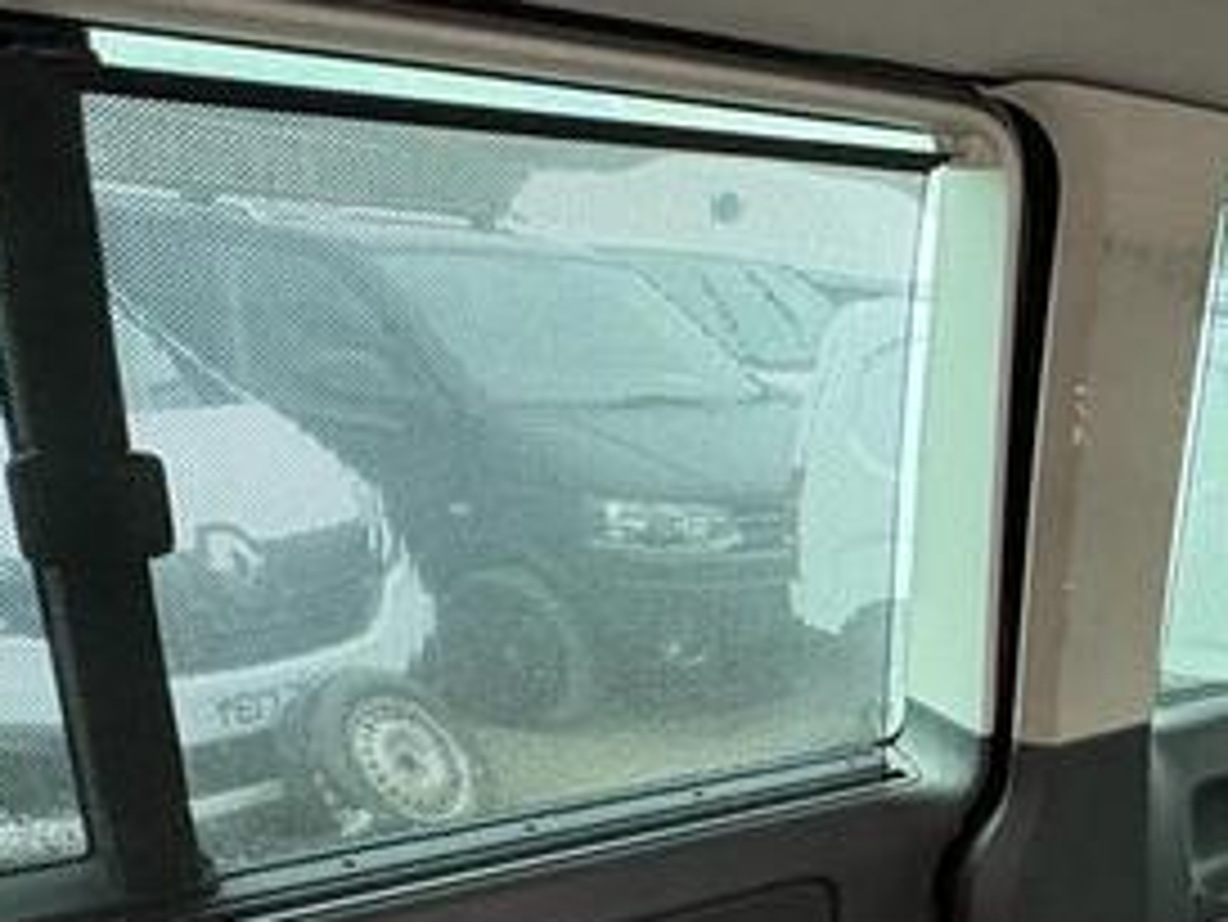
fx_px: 1633
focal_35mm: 46
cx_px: 1529
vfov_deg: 30.1
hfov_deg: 32.7
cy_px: 841
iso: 320
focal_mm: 2.22
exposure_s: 1/60
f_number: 2.2
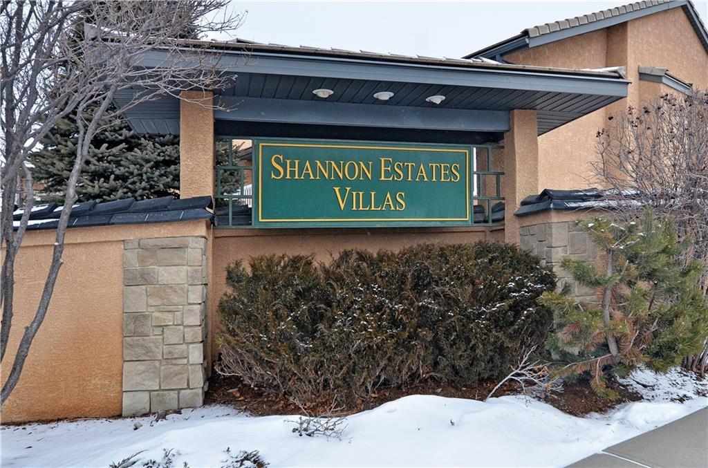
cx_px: 354
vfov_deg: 62.9
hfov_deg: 85.6
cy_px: 234
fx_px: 382
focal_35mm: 20
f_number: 7.1
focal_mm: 13
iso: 400
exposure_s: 1/320
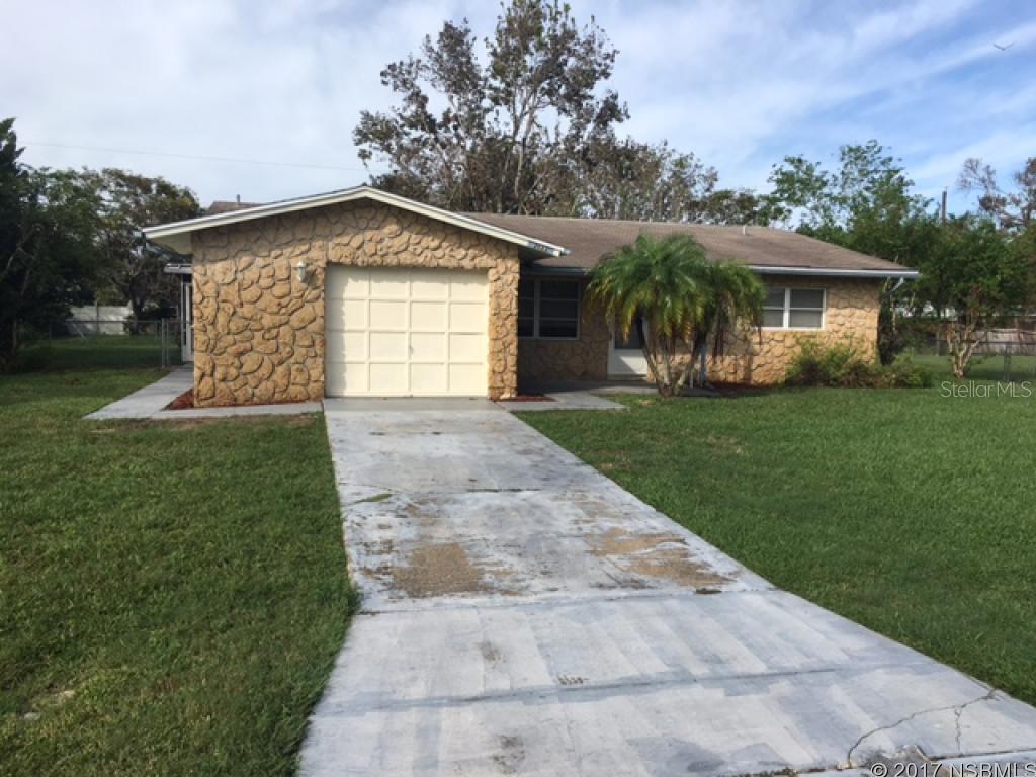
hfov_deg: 61.7
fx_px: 868
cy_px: 388
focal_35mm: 29
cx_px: 518
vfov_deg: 48.2
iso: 25
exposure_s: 1/1399
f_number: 2.2
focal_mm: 4.15
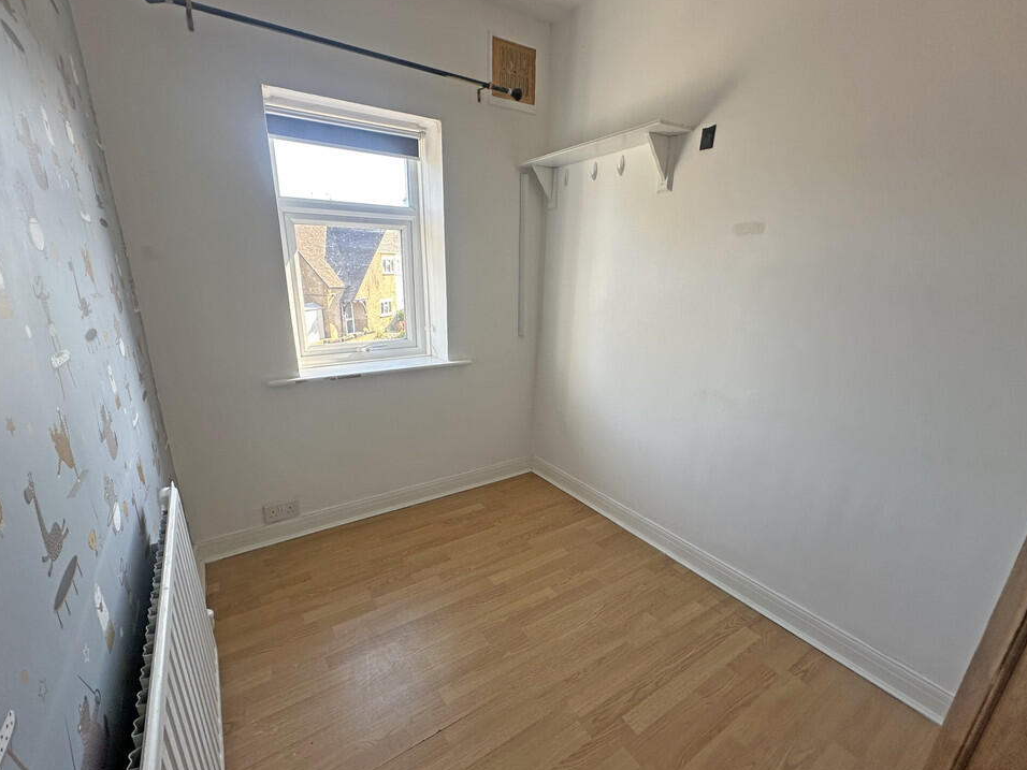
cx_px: 493
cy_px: 405
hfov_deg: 98.1
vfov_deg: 81.7
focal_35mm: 15
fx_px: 445
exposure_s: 1/99
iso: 64
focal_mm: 2.22
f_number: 2.2
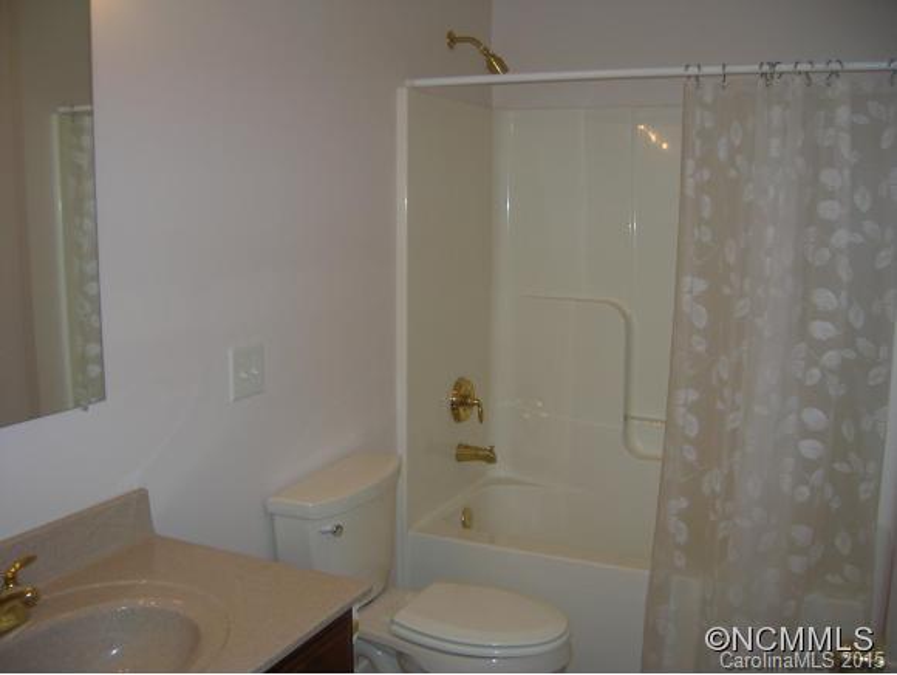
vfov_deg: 41.8
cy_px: 338
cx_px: 448
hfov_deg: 53.9
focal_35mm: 34
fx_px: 882
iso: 50
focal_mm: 5.7
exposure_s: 1/60.1
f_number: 2.9
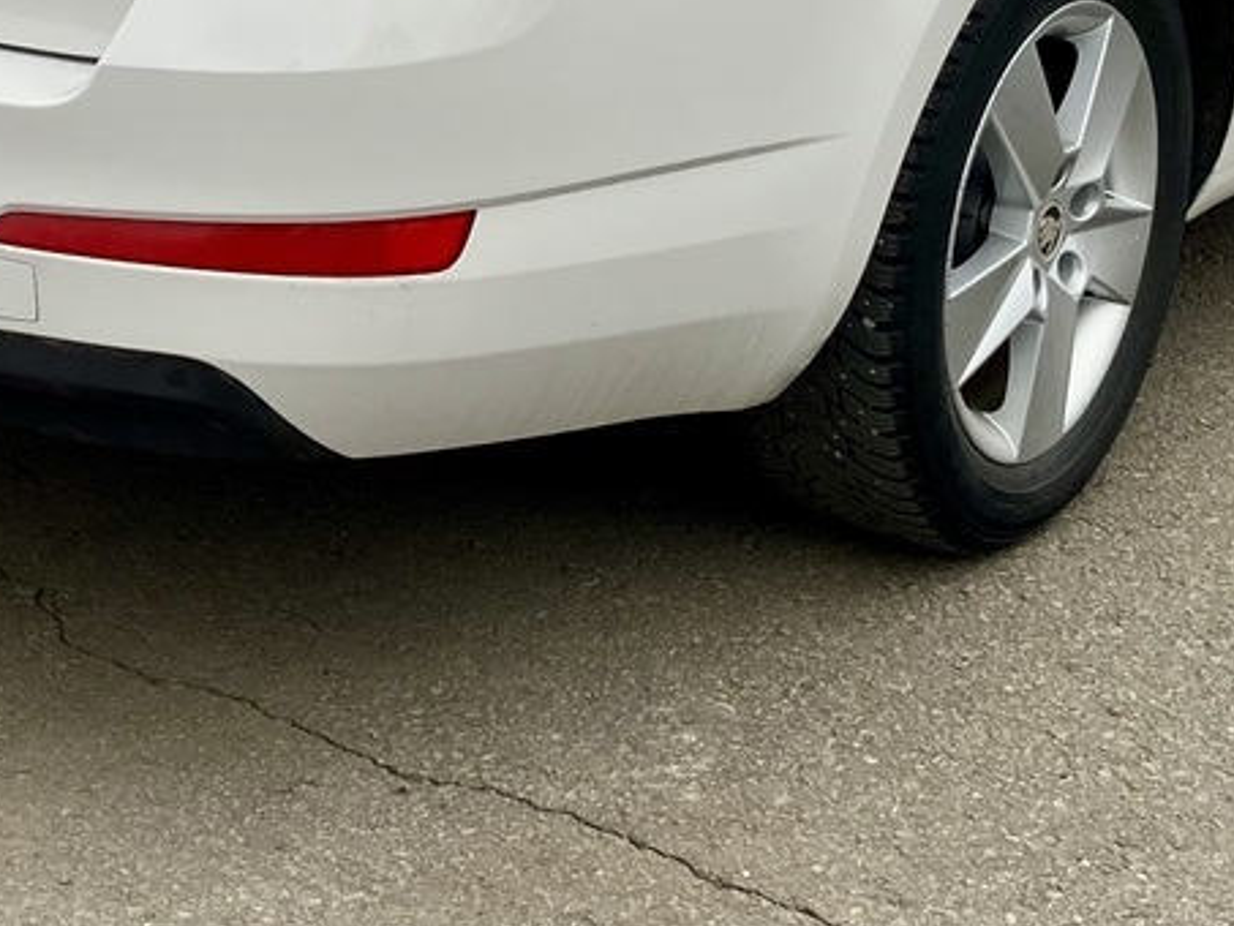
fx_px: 3174
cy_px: -120
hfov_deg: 22.0
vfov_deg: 16.1
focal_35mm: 89
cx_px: 591
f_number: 1.8
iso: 32
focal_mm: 3.99
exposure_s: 1/354
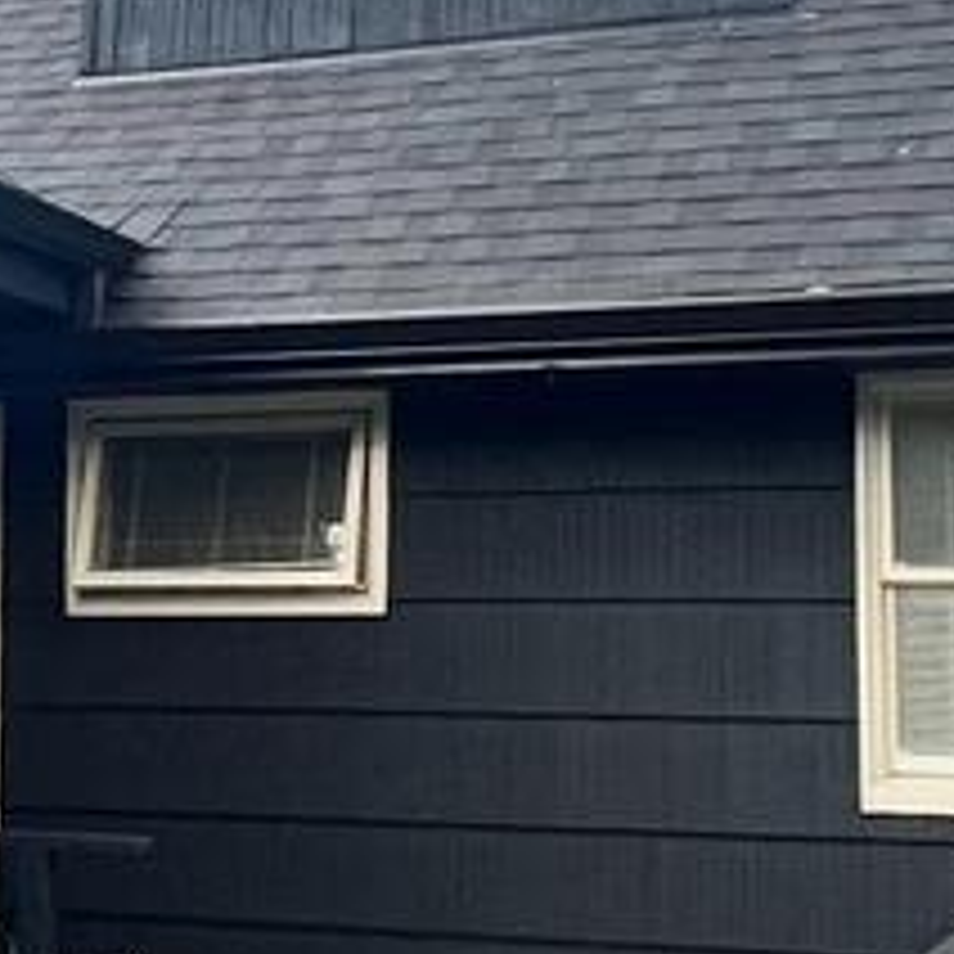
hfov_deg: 21.1
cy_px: 459
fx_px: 2432
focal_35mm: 78
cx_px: -94
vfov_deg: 22.2
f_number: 1.8
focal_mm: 1.57
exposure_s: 1/95
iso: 250
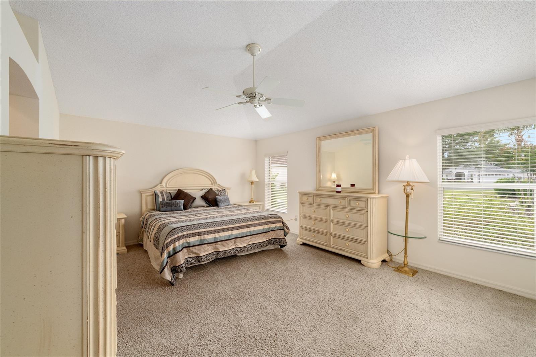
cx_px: 268
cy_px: 178
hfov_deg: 104.3
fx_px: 208
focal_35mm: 14
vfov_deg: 81.2
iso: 500
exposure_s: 1/50
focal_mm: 14
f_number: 8
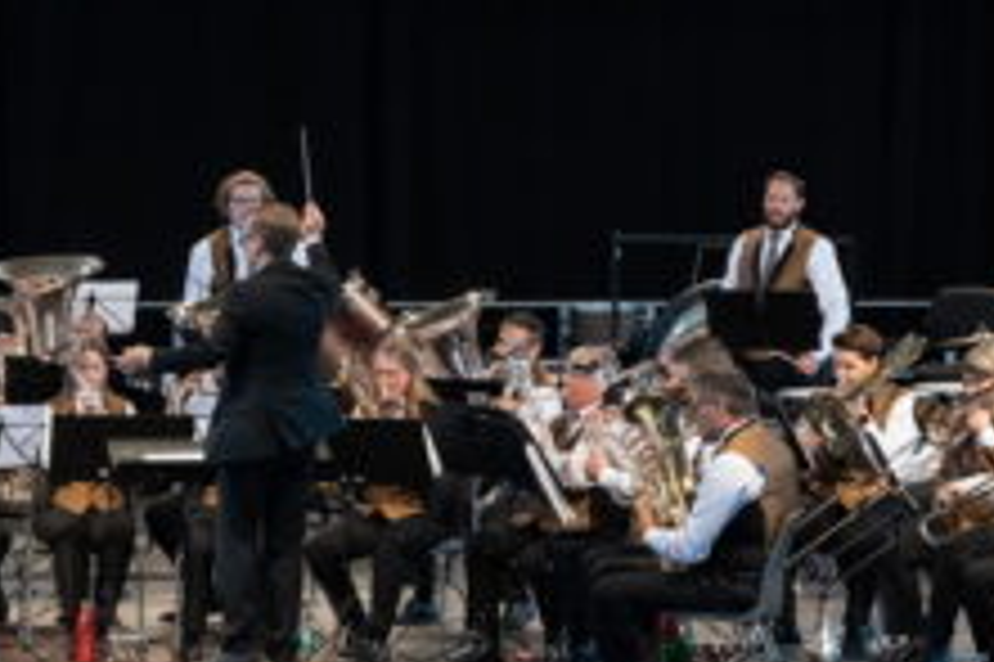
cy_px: 268
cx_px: 0
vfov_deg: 6.7
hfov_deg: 9.9
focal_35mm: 206
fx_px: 5683
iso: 4000
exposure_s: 1/125
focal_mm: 70
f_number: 8
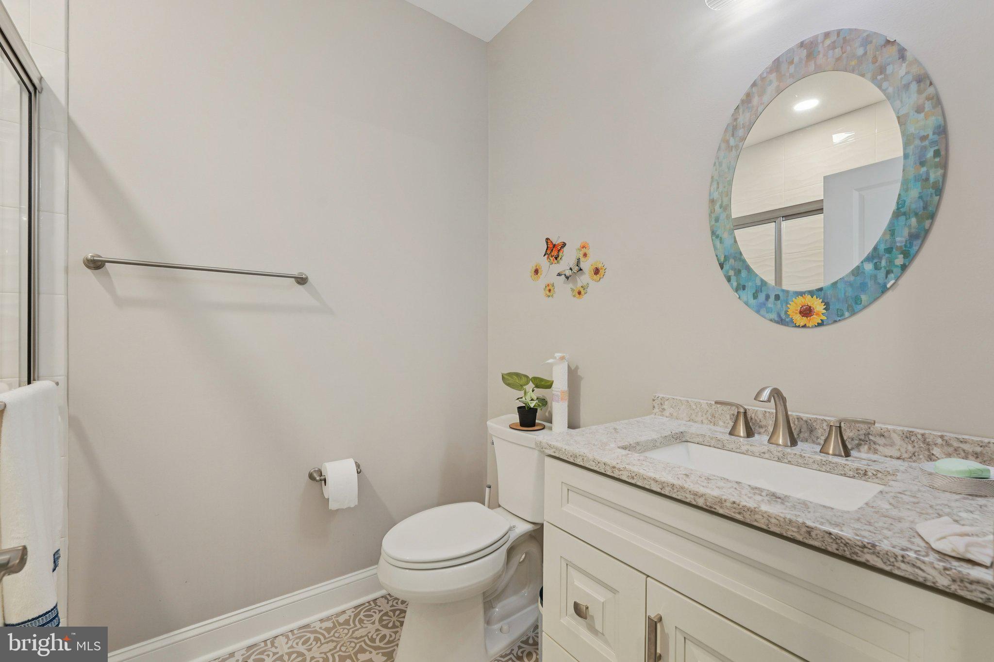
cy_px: 331
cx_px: 497
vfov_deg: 81.2
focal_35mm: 14
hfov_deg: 104.3
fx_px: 386
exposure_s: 1/8
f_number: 8
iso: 500
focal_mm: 14
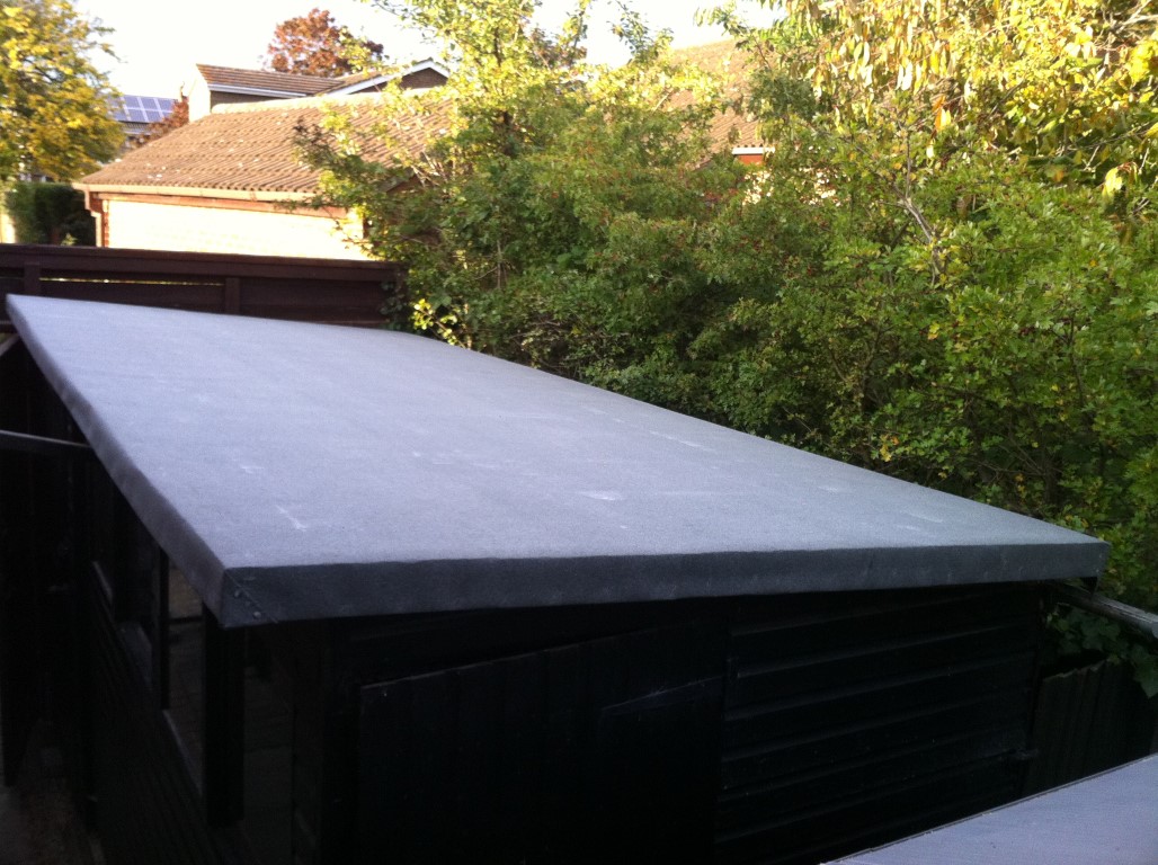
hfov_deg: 52.7
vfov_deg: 40.6
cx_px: 579
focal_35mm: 35
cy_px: 432
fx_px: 1169
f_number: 2.8
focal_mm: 3.85
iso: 125
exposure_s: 1/120
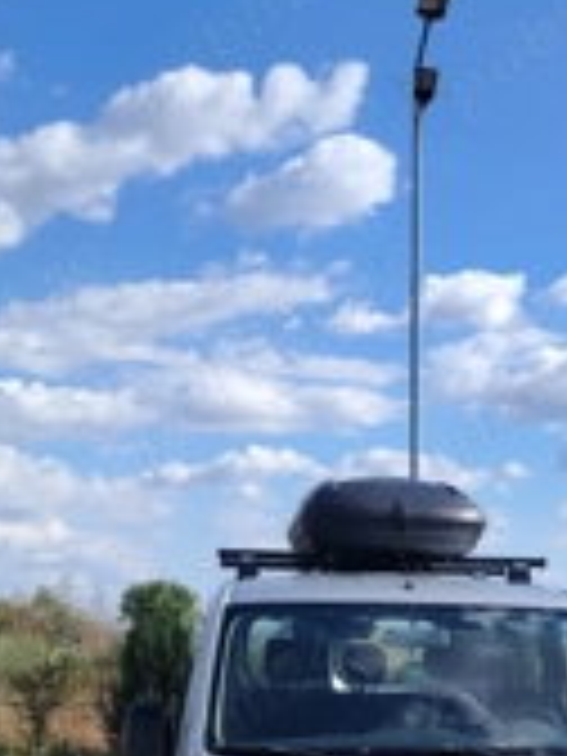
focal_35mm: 57
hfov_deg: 25.3
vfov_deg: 31.2
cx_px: 432
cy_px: 765
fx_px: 1245
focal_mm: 5.25
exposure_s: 1/876
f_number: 1.75
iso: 100
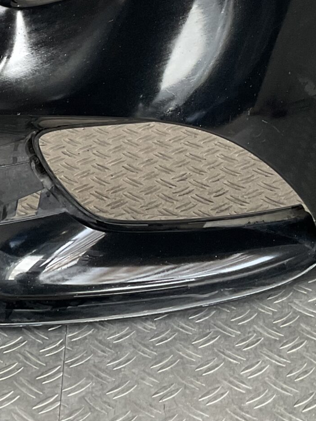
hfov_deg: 17.7
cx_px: -45
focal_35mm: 80
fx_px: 974
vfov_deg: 24.0
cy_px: 86
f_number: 1.8
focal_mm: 3
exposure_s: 1/100
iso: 64
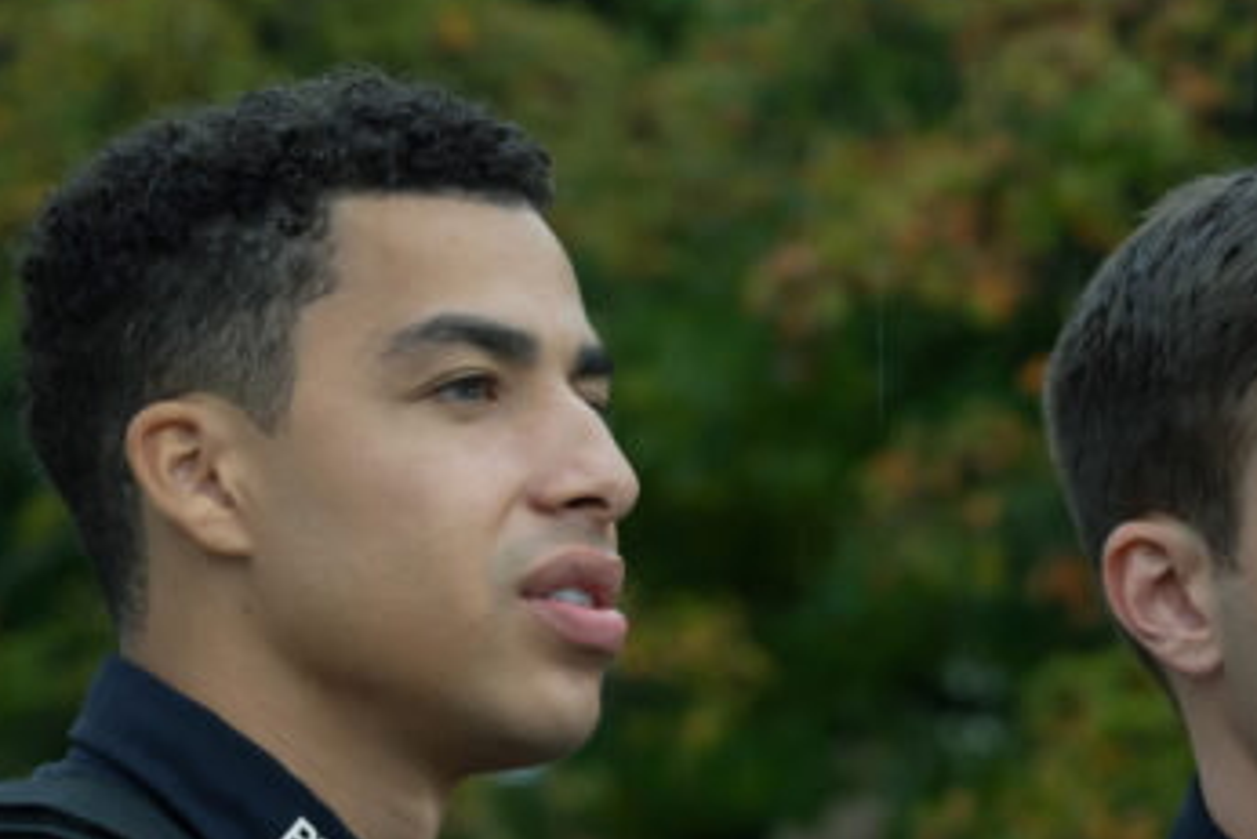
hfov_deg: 7.5
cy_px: 1012
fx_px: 9606
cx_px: 730
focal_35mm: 275
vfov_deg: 5.0
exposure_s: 1/160
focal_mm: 93
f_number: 5.6
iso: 800
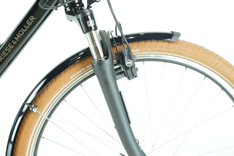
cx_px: 103
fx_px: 292
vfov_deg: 29.9
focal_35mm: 45
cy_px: 77
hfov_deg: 43.5
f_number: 4
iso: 2500
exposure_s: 1/200
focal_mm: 34
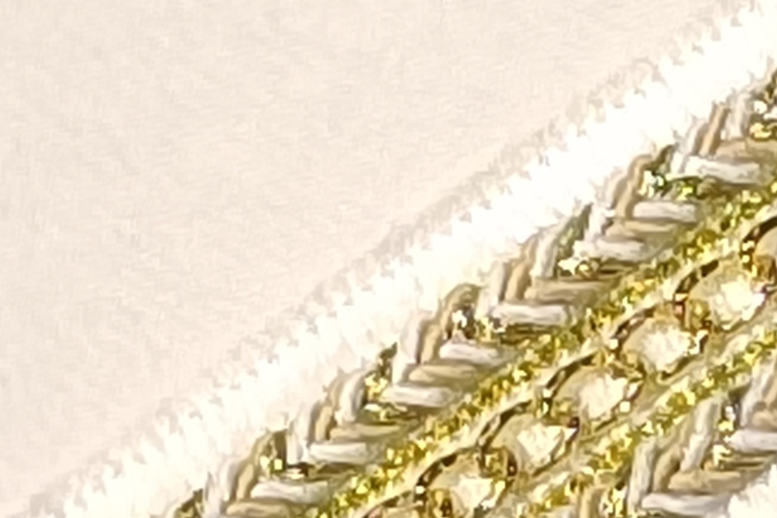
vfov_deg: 4.3
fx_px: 6820
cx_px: 373
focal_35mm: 316
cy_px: 472
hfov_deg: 6.5
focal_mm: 6.57
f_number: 1.6
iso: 2000
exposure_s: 1/4439
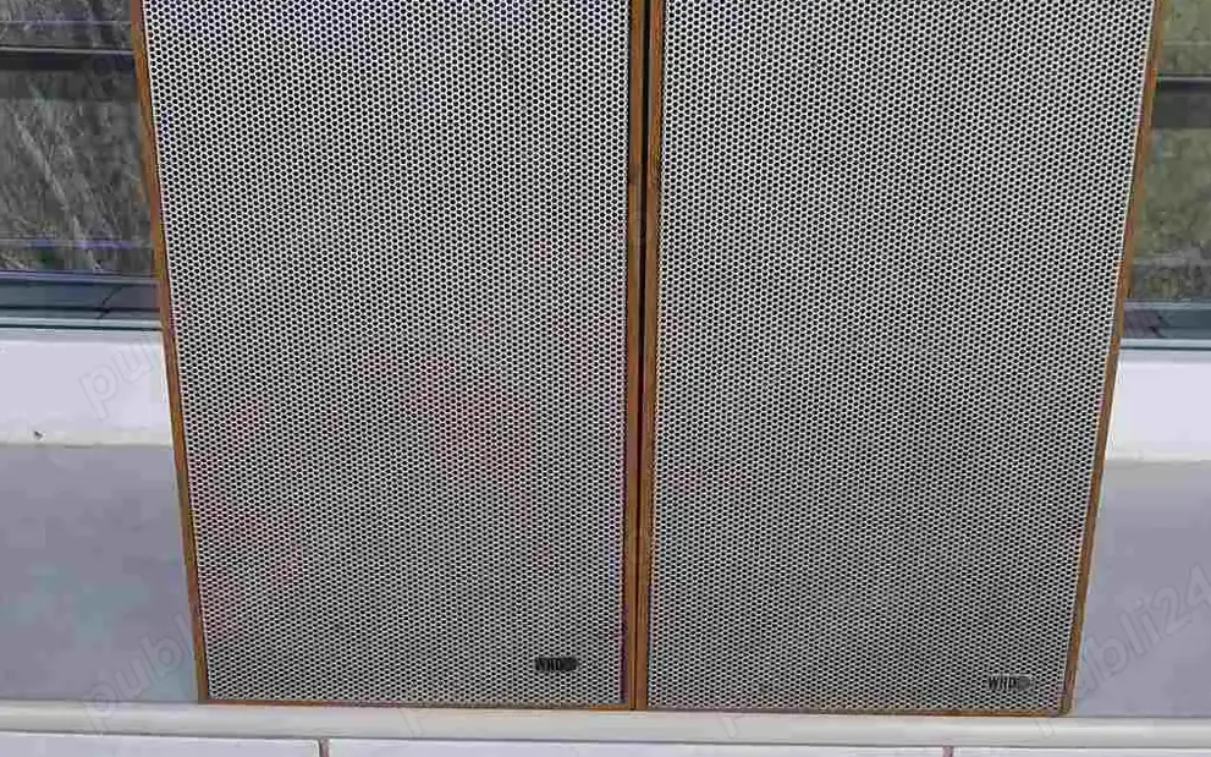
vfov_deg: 27.9
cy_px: 317
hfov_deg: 43.5
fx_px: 1518
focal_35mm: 46
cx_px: 609
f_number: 3.3
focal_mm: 6.1
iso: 80
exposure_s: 1/50
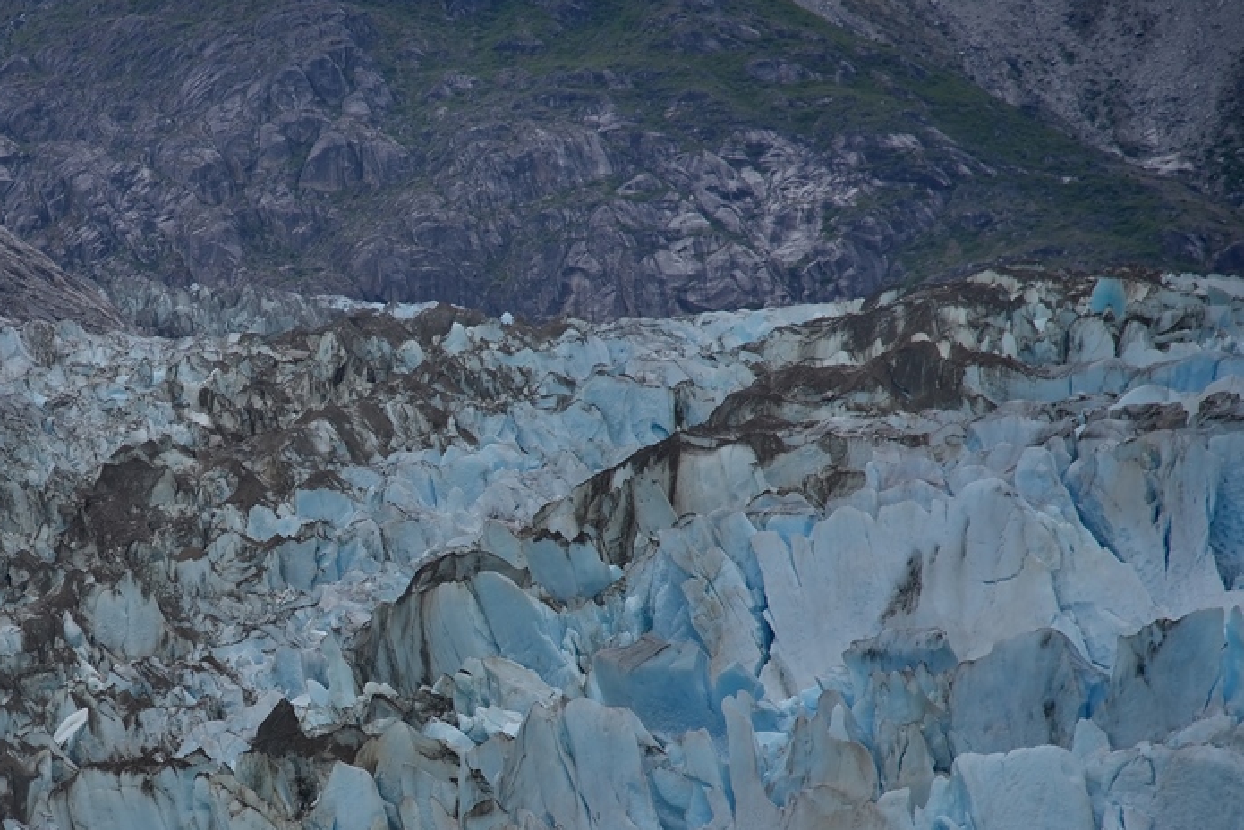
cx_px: 206
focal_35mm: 221
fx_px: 7640
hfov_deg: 9.3
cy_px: 658
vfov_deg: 6.2
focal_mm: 120
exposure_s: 1/250
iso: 100
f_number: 5
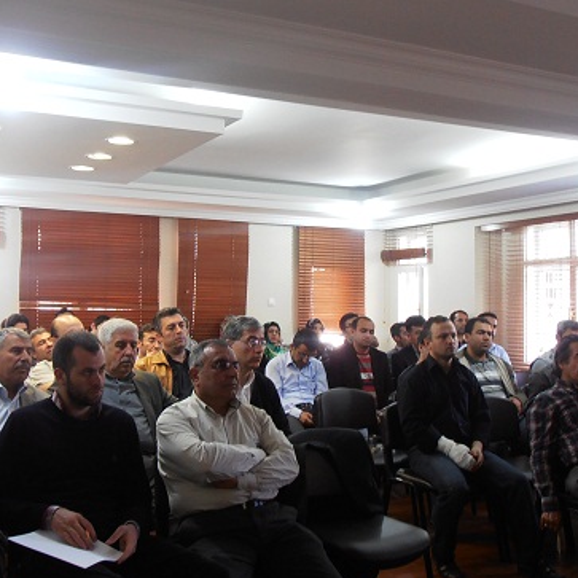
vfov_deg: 36.0
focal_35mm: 47
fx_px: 888
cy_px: 270
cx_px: 258
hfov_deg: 36.0
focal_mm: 5.25
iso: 125
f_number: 3.5
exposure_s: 1/8
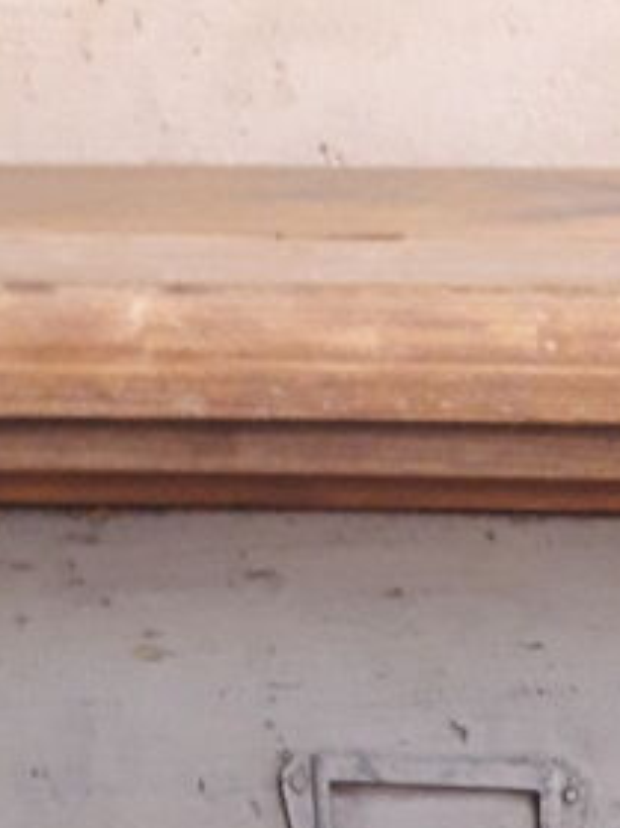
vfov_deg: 16.2
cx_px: 893
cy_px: 1364
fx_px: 2557
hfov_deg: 13.2
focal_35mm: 107
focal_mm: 3.7
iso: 200
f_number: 1.9
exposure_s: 1/17
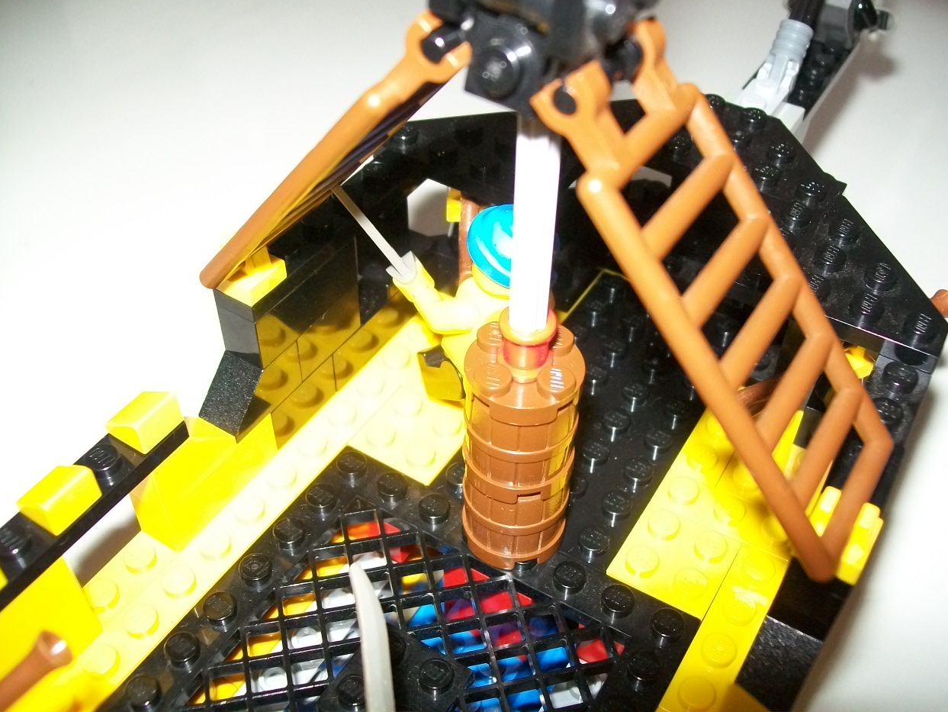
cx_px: 482
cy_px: 346
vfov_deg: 40.7
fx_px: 959
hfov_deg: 52.6
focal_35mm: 35
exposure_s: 1/60
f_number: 2.7
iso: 160
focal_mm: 6.1
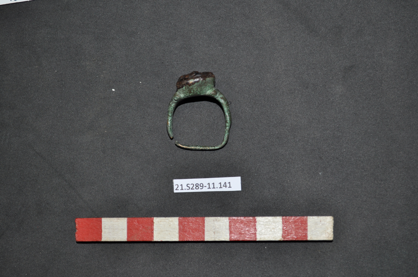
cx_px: 209
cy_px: 138
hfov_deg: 33.4
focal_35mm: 60
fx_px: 696
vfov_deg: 22.6
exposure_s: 1/125
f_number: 5.6
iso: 200
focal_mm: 40
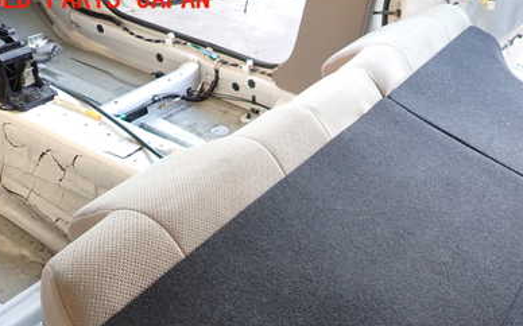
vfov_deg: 30.0
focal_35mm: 41
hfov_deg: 47.0
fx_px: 584
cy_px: 286
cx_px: 369
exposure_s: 1/60
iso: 160
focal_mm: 4.5
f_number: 2
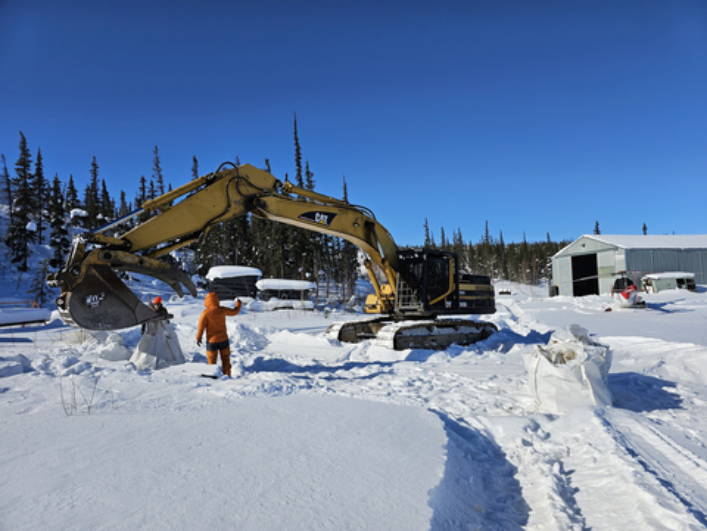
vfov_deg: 58.9
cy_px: 266
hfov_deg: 73.9
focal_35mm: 23
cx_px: 354
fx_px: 470
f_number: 1.7
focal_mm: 6.3
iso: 10
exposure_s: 1/2005
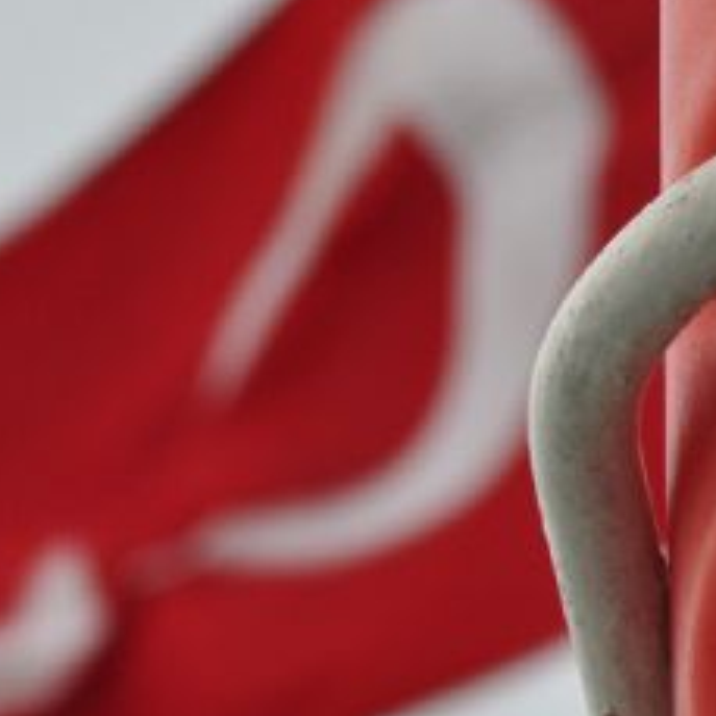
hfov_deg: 3.8
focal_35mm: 456
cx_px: 450
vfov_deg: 3.8
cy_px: 338
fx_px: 10671
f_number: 10
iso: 400
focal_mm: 80
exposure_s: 1/200
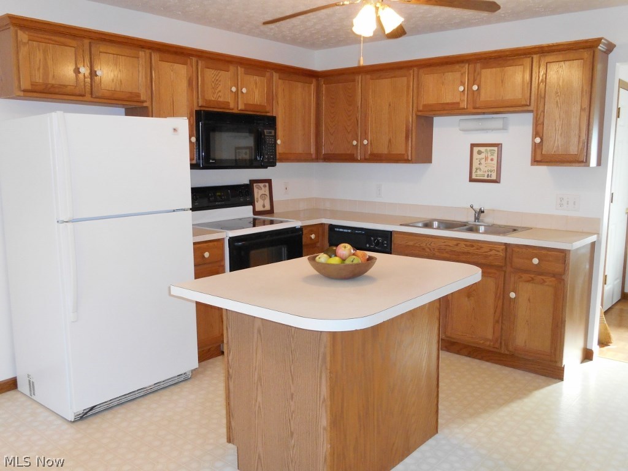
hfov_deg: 58.4
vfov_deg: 45.4
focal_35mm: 31
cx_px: 314
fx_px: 562
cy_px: 236
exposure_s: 1/25
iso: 250
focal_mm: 5.5
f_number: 3.6
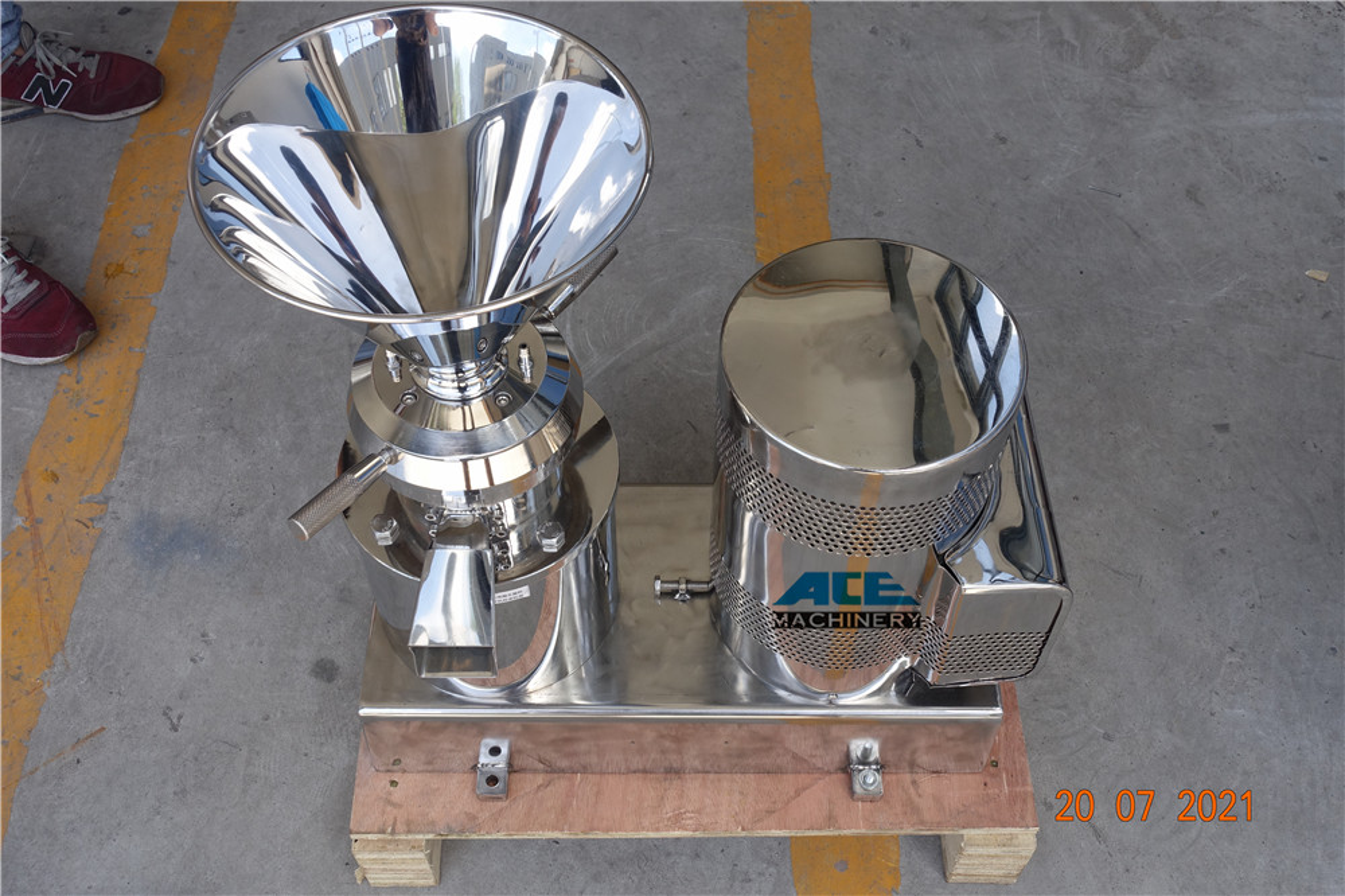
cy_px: 448
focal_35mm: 39
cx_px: 672
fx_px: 1457
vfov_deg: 34.2
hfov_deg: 49.6
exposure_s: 1/125
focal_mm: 14.3
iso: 125
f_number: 5.6
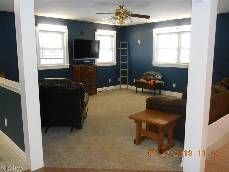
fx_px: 205
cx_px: 114
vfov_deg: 45.4
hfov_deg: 58.4
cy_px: 86
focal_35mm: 31
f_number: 3.6
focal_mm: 5.5
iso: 400
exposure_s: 1/25
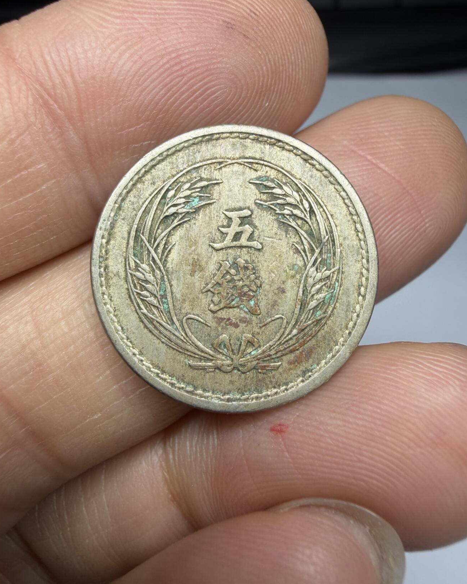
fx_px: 484
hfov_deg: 51.5
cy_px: 278
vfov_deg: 62.2
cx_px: 226
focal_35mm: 28
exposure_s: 1/123
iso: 40
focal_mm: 2.22
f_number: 2.2
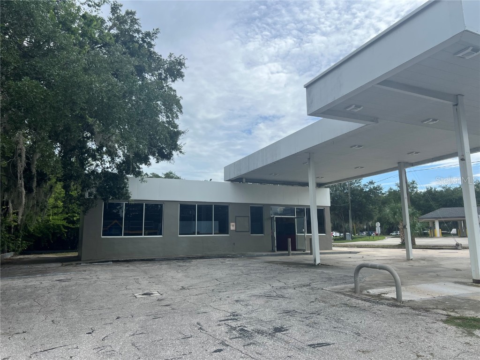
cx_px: 240
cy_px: 180
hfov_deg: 67.3
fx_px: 361
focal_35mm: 26
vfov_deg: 53.1
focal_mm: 5.7
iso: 50
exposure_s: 1/4444
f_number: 1.5
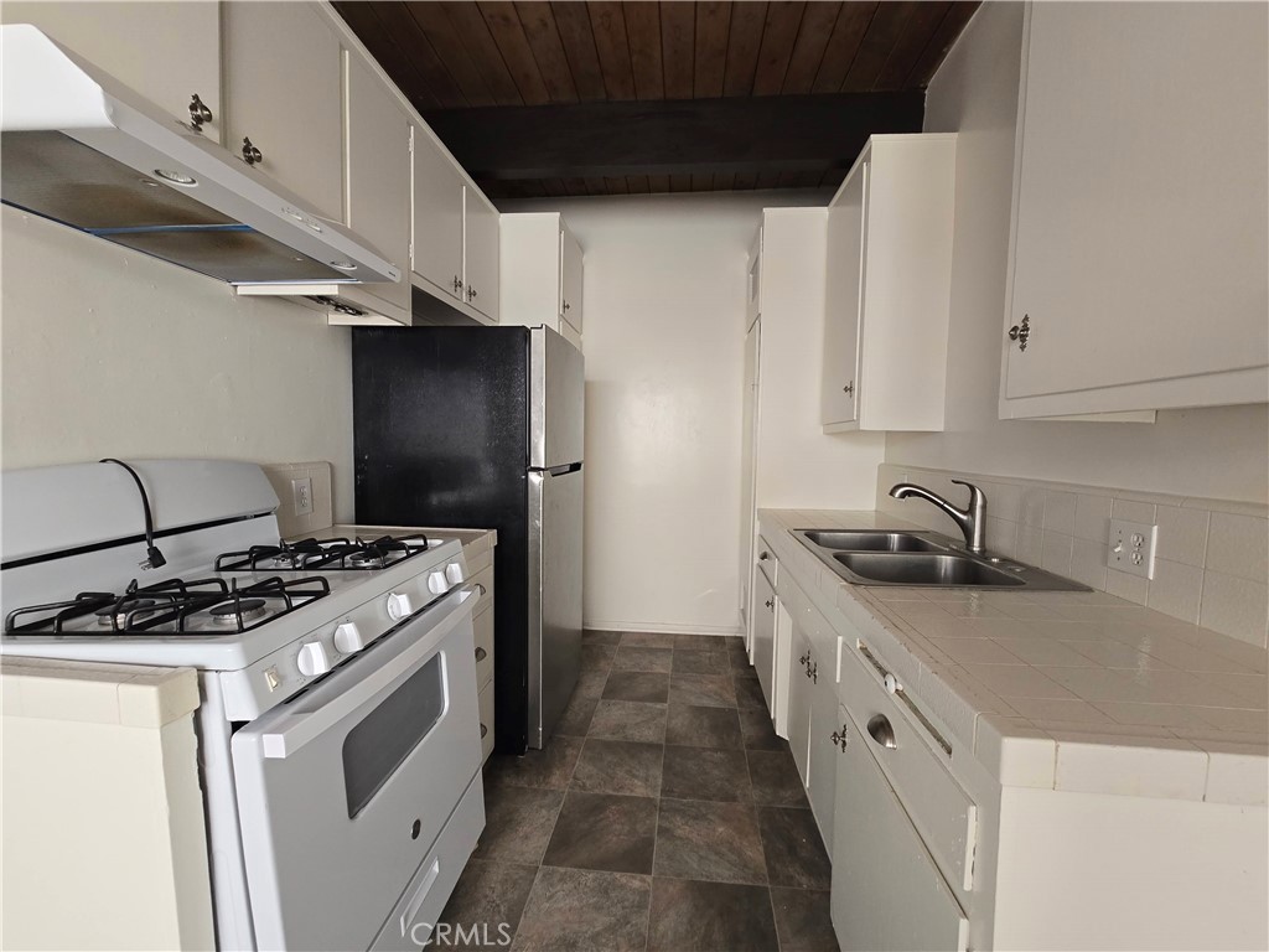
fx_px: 477
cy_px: 476
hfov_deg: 106.2
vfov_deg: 89.9
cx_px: 634
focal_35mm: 13
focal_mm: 2.2
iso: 160
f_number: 2.2
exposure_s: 1/60
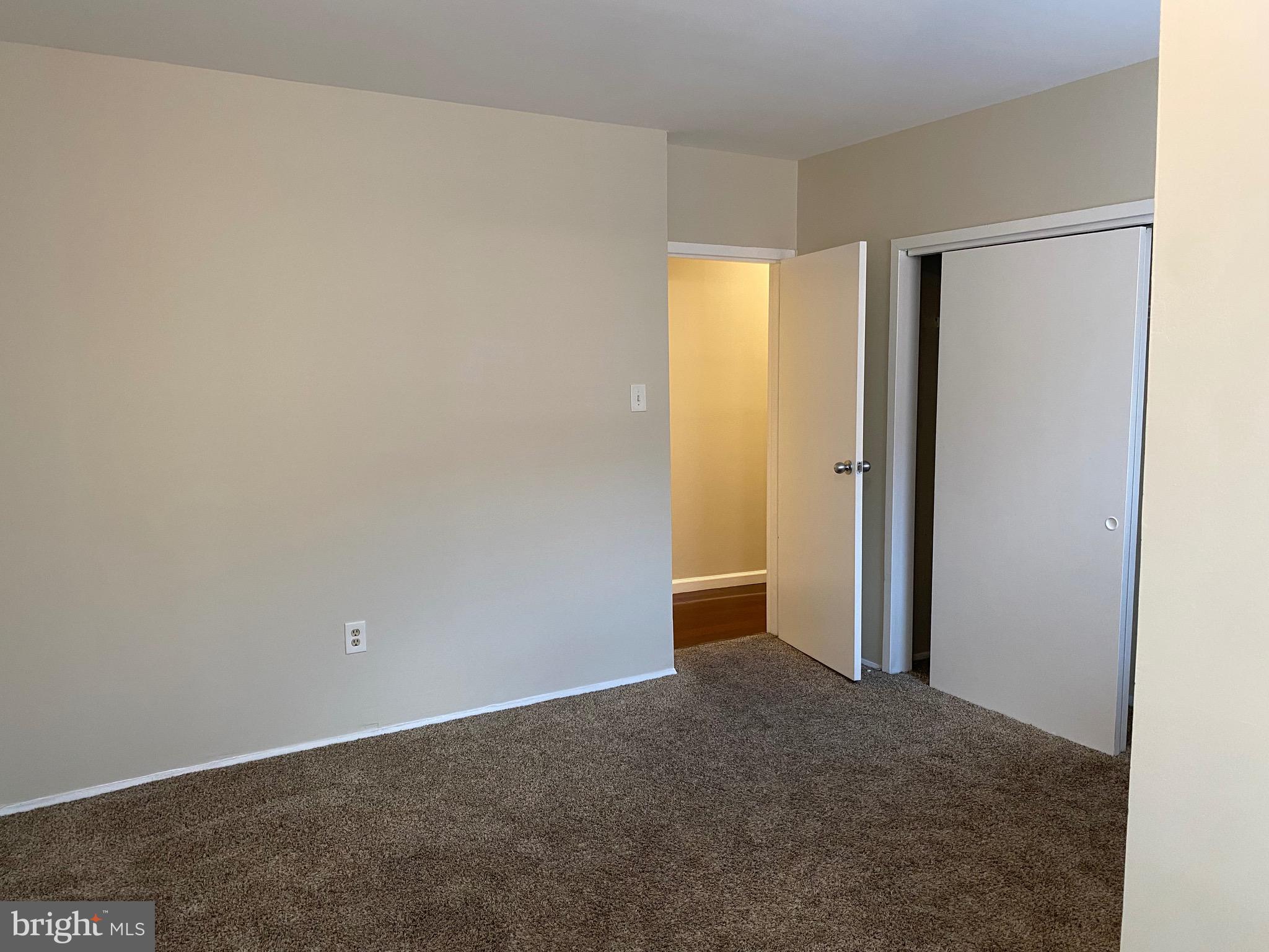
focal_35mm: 26
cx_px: 634
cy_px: 476
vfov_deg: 53.1
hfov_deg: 67.3
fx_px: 953
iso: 100
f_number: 1.8
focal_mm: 4.25
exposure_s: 1/60
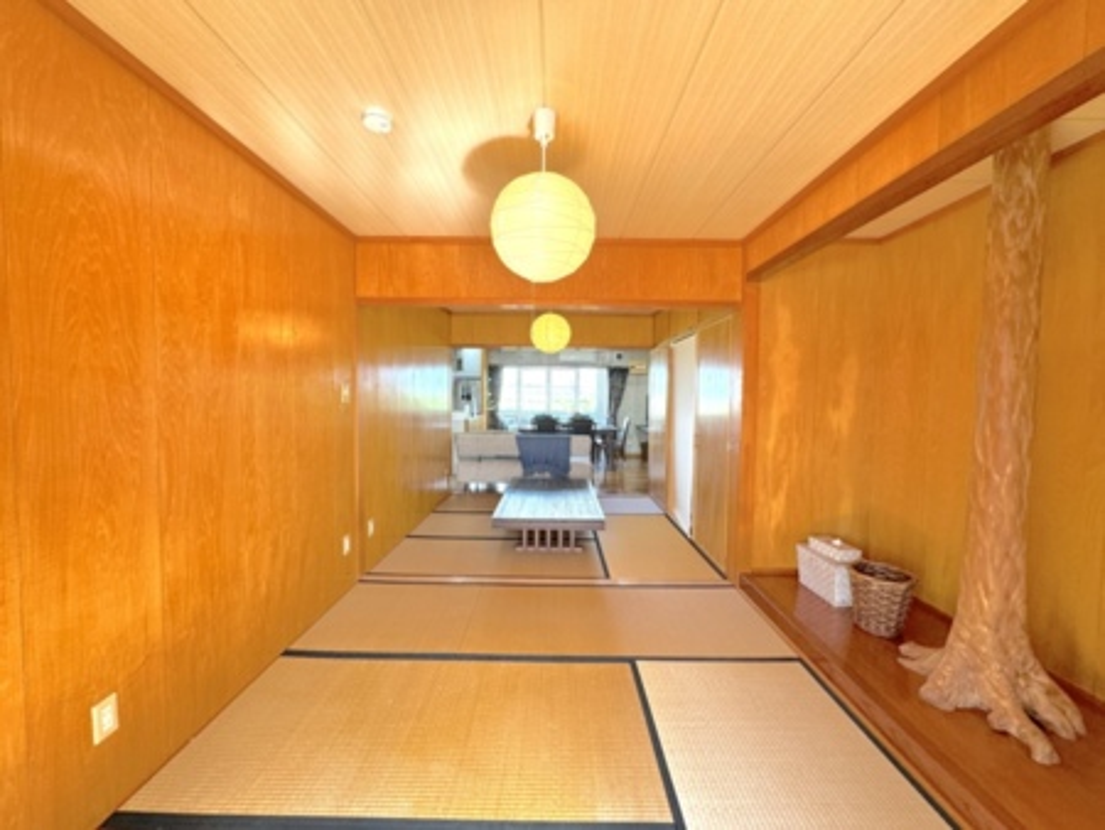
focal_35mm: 14
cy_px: 415
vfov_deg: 85.7
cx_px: 552
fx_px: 447
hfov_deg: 102.0
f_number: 2.2
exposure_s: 1/120
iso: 200
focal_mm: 2.22
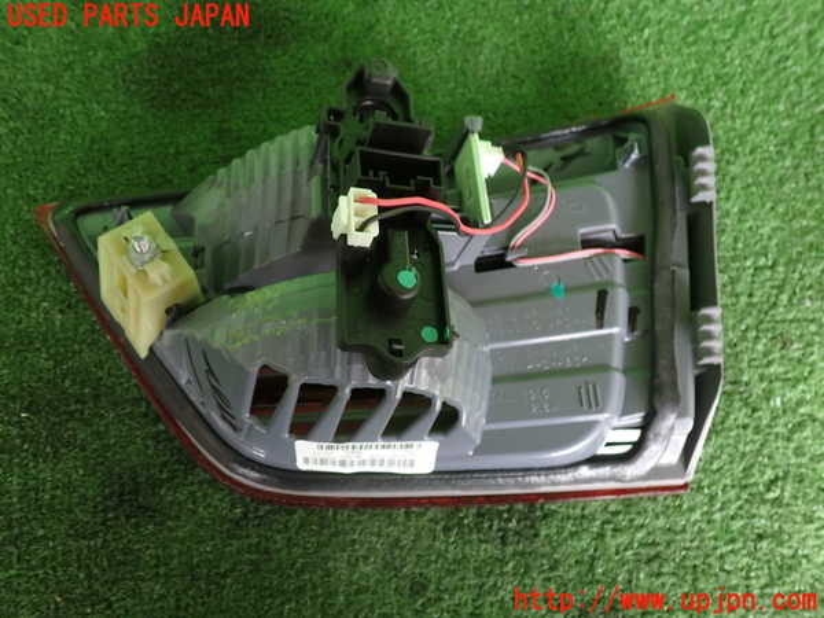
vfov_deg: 46.8
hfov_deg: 60.0
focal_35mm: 30
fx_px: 714
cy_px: 309
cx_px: 412
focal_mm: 5.4
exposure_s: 1/40
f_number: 2.3
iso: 200
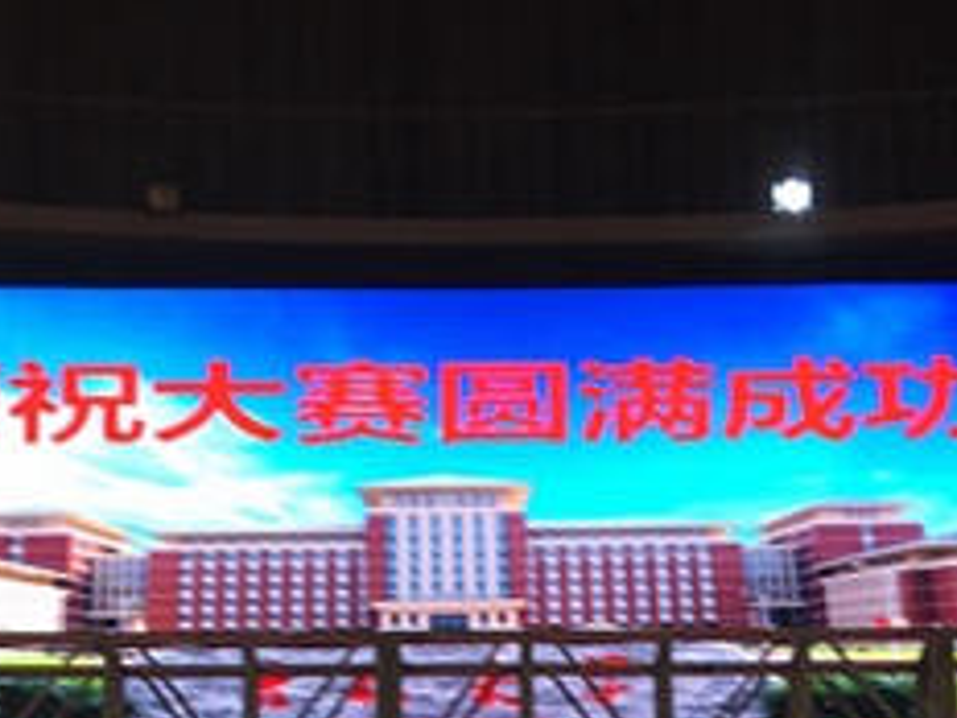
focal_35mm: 100
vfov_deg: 13.6
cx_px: 495
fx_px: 2765
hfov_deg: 19.6
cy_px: 1197
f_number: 2.2
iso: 25
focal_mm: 4.15
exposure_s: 1/50
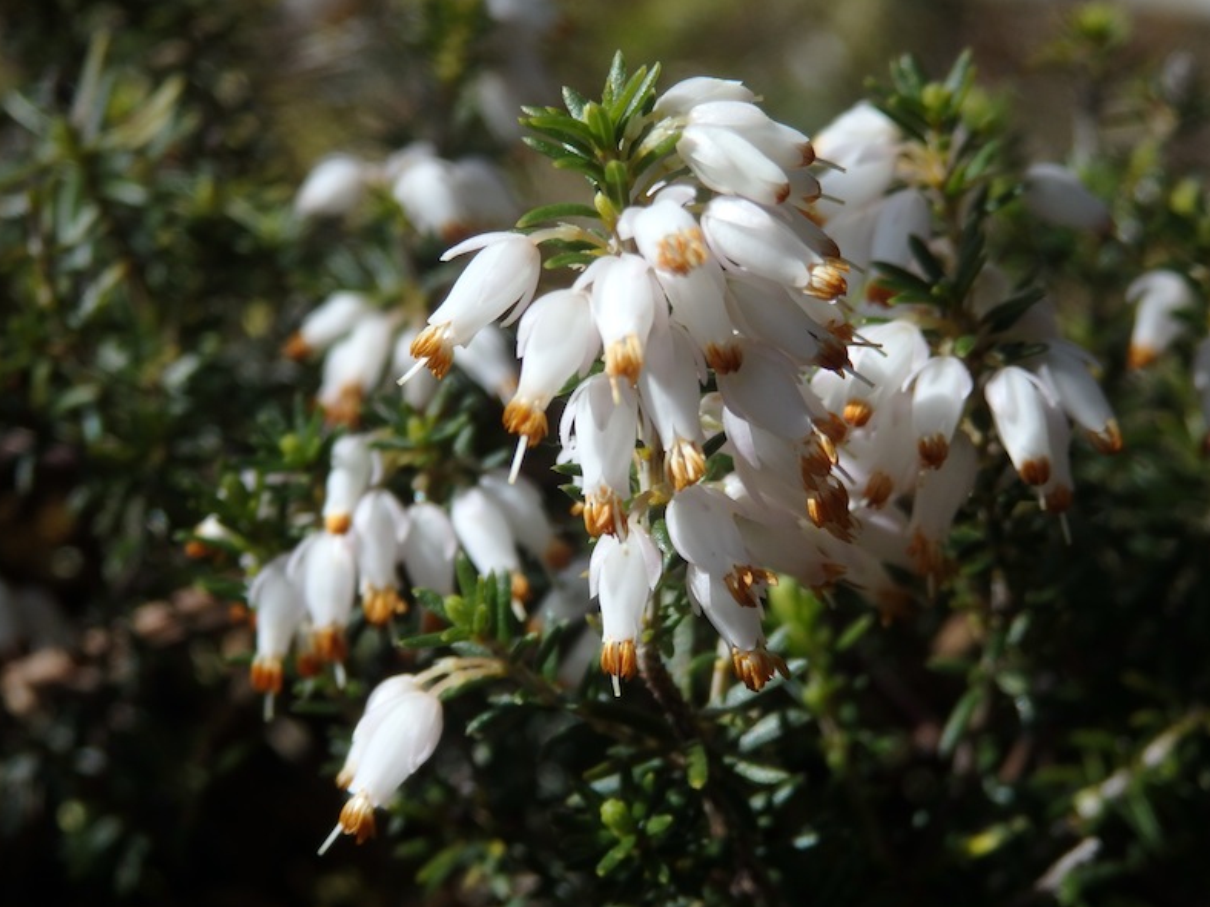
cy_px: 454
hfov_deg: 29.0
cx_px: 607
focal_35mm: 67
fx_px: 2342
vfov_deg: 21.9
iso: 125
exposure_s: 1/1000
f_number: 4.4
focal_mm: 11.9
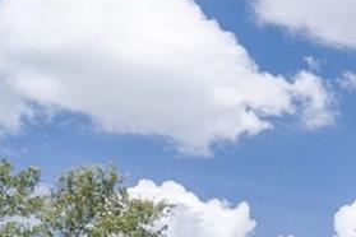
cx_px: 1011
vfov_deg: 9.4
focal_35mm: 132
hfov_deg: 11.1
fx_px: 1305
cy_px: 549
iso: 320
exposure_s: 1/400
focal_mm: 23
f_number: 8
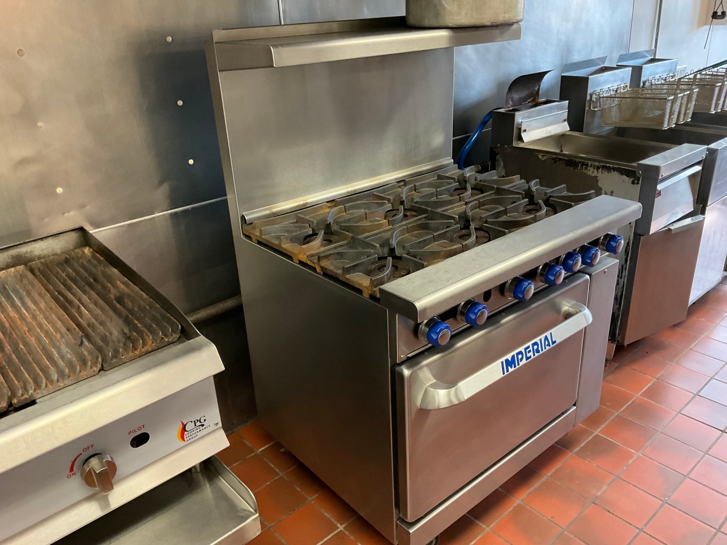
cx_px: 364
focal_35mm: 29
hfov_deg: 61.7
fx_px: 609
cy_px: 272
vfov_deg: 48.2
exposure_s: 1/60
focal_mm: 3
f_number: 1.8
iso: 200
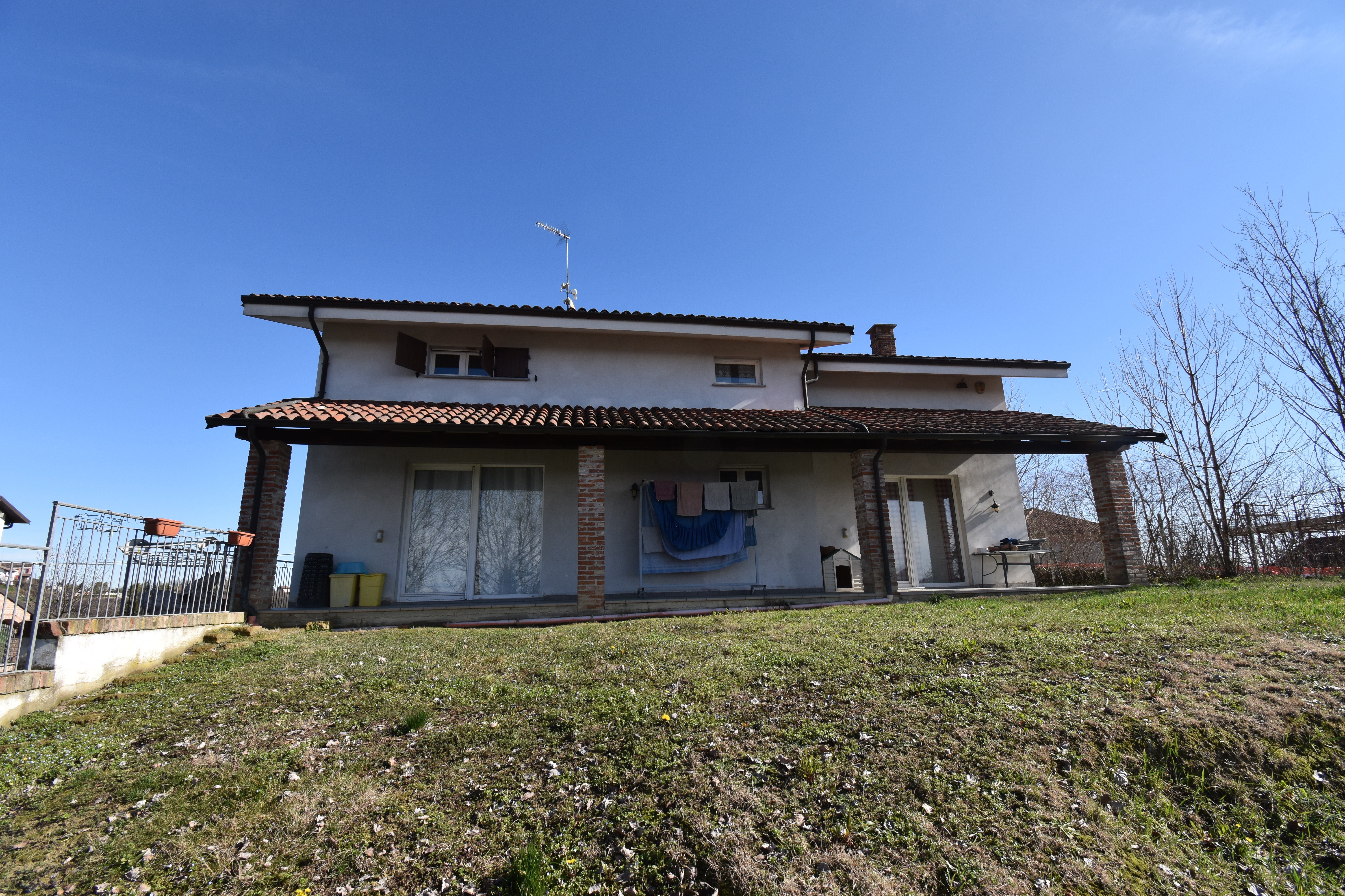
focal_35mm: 15
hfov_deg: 100.4
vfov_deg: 77.3
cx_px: 672
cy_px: 448
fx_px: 560
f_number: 9
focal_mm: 10
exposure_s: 1/320
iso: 200
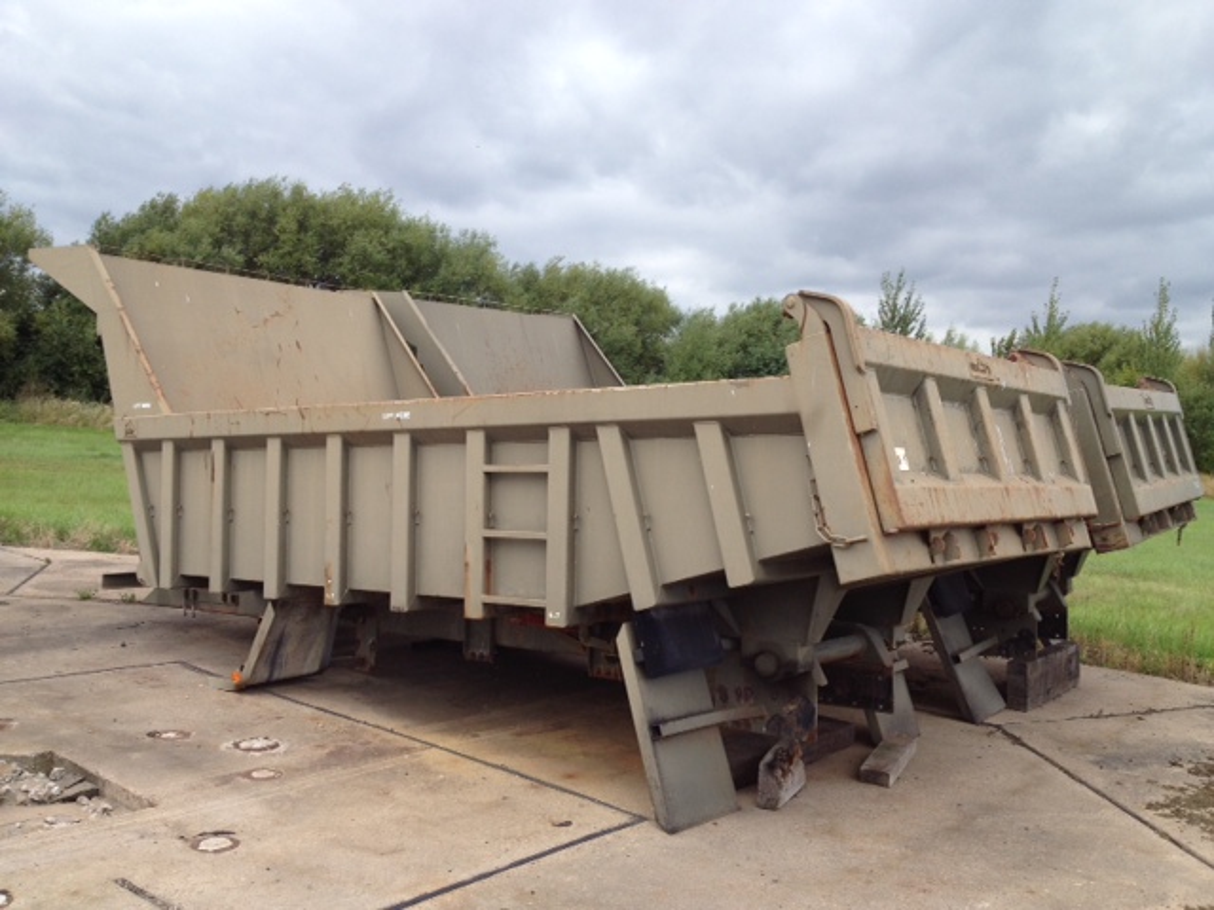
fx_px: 1227
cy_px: 455
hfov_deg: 52.6
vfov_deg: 40.7
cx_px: 607
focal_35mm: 35
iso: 64
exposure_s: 1/593
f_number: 2.4
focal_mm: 4.28
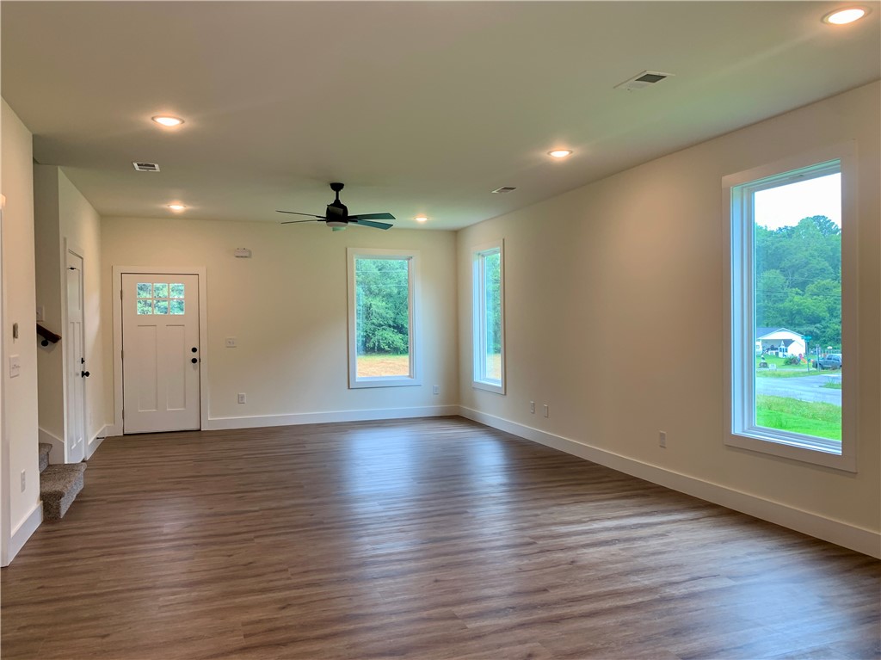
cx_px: 440
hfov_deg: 67.3
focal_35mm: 26
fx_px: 661
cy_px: 330
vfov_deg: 53.0
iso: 64
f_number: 1.8
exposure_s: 1/120
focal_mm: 4.25
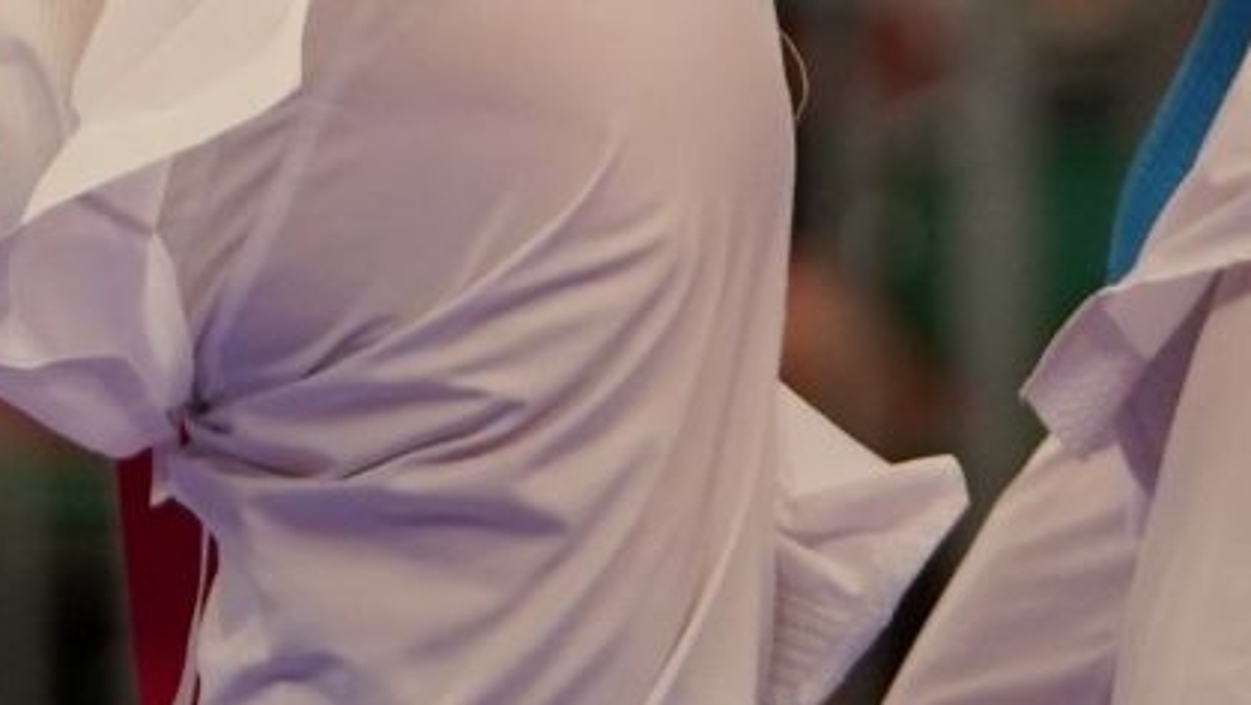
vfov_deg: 1.2
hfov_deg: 2.1
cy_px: -574
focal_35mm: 1025
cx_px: 1645
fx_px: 34012
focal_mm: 152
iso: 1600
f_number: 2.8
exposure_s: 1/1000
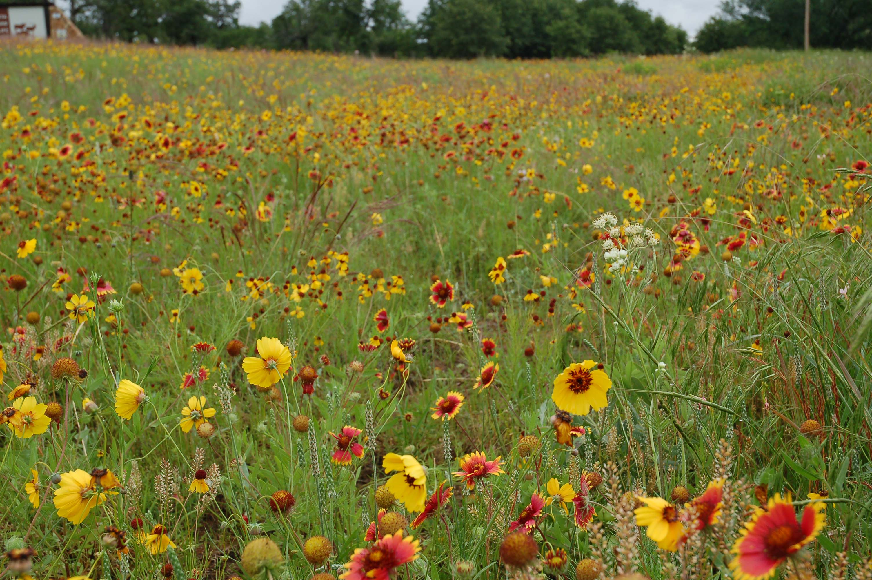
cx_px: 436
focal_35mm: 52
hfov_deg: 37.9
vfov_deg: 25.7
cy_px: 290
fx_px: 1271
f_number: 10
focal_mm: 35
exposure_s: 1/200
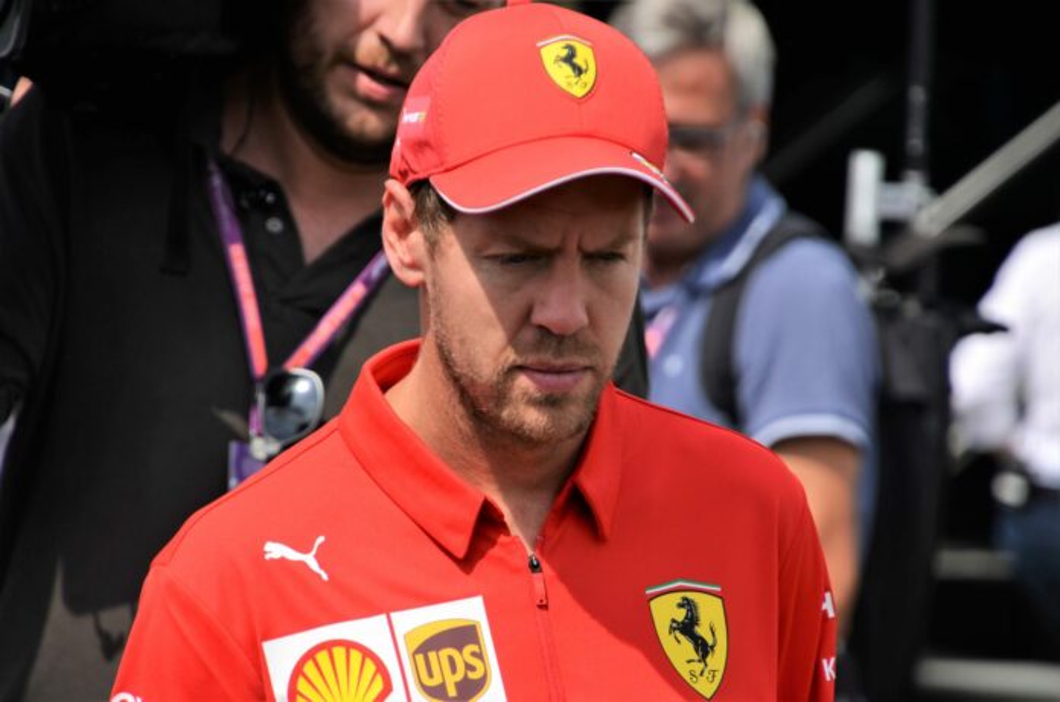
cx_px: 530
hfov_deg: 5.7
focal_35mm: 360
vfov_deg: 3.8
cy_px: 351
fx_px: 10578
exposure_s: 1/750
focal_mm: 240
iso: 200
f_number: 6.7
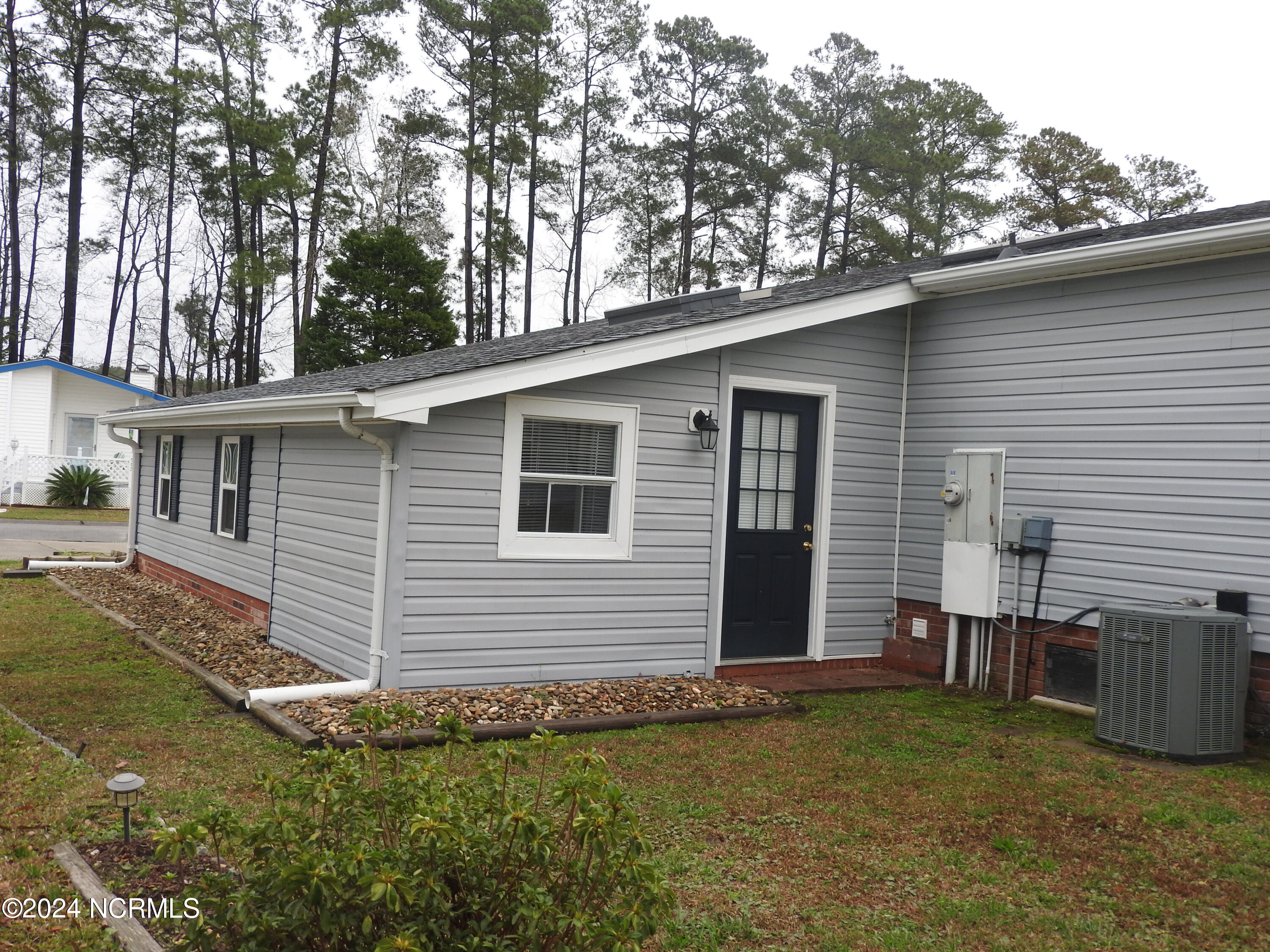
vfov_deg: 42.9
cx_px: 635
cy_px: 476
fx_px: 1211
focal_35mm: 33
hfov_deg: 55.4
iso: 100
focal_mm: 5.9
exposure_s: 1/125
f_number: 3.6
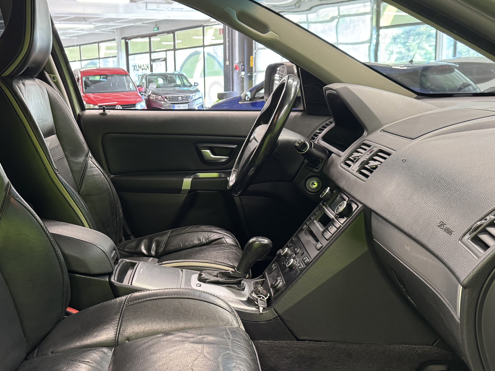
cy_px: 218
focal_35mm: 43
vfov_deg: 33.5
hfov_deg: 42.9
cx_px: 145
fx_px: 615
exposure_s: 1/50
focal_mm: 6.76
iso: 320
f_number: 1.78
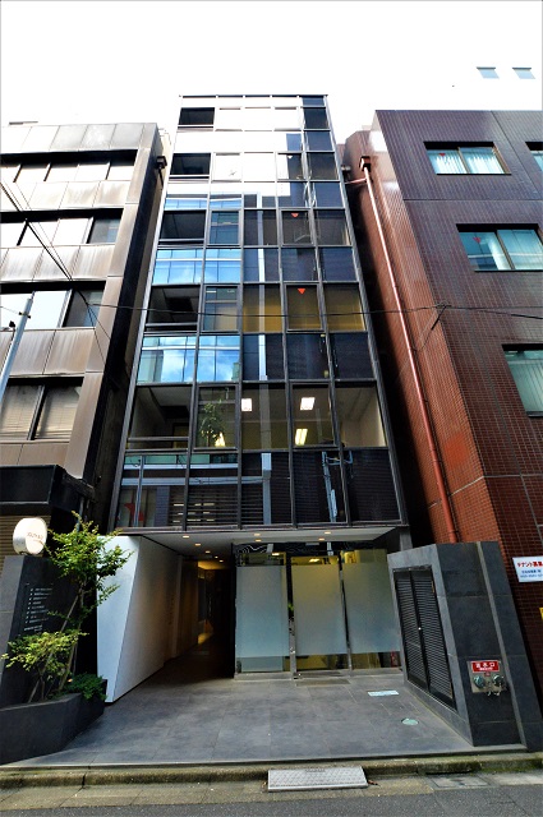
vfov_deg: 100.5
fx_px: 340
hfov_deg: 77.2
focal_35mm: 15
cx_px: 272
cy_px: 408
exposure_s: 1/250
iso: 1600
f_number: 7.1
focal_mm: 10
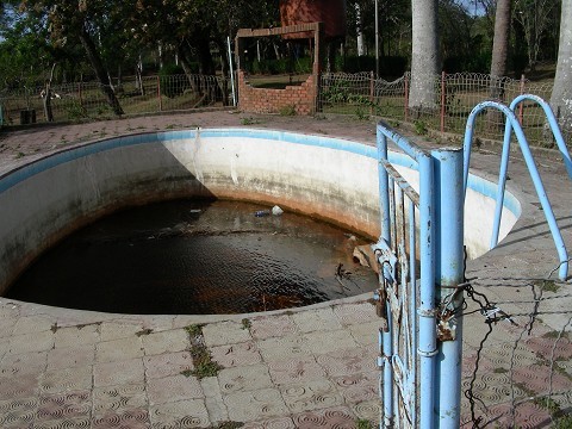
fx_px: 628
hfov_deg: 49.0
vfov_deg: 37.7
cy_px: 214
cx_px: 286
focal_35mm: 38
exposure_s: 1/560
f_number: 5.6
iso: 50
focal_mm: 6.3
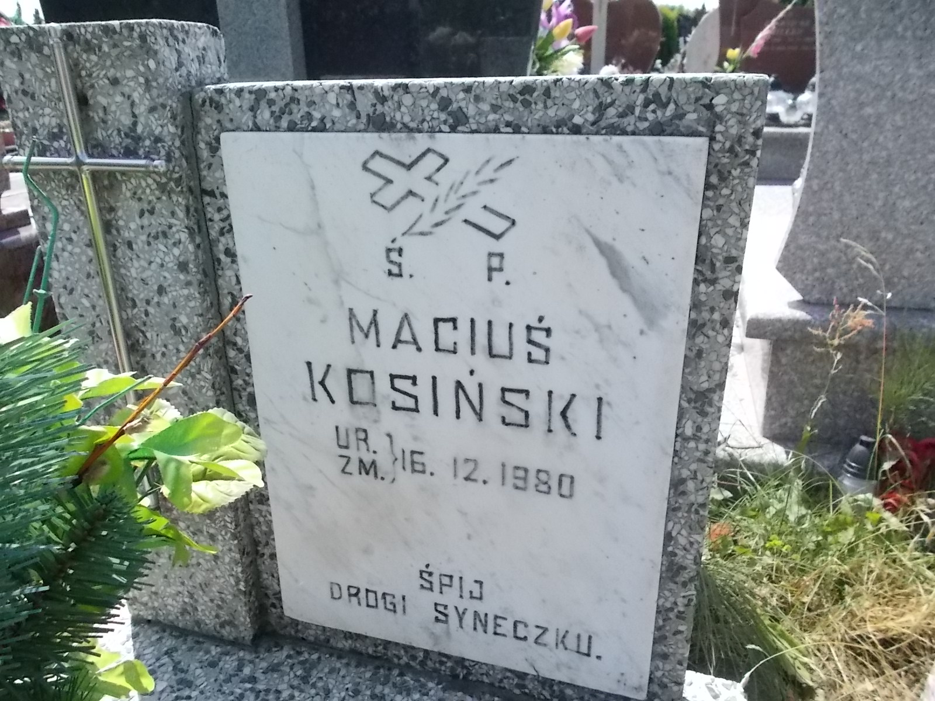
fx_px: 702
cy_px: 350
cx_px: 468
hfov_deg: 67.3
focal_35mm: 26
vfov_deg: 53.1
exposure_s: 1/400
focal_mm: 4.6
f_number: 8
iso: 400
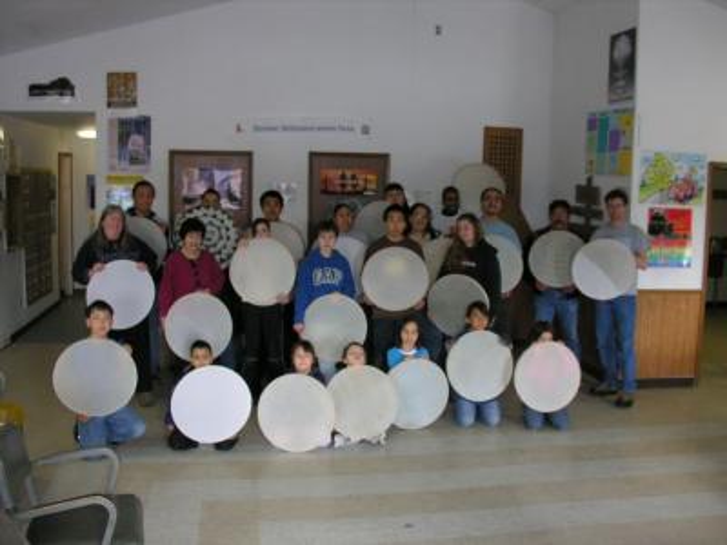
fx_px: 735
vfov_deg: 40.7
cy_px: 272
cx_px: 364
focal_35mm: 35
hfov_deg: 52.6
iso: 50
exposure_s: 1/30
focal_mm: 8.9
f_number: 2.8
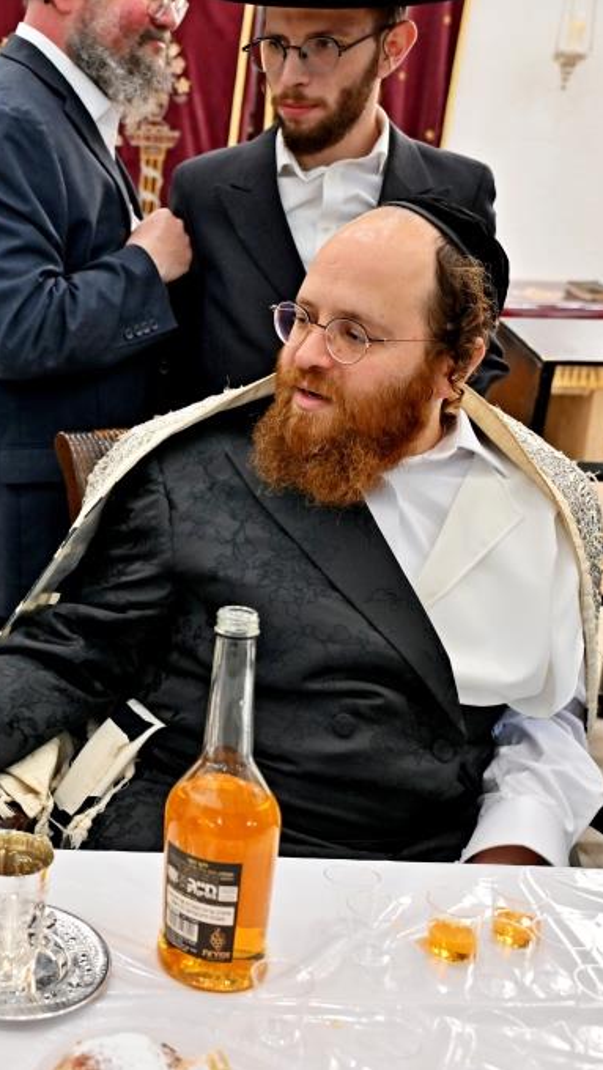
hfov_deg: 27.2
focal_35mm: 41
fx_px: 1164
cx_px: -19
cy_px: 534
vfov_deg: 49.4
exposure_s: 1/250
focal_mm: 26
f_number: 4
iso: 500
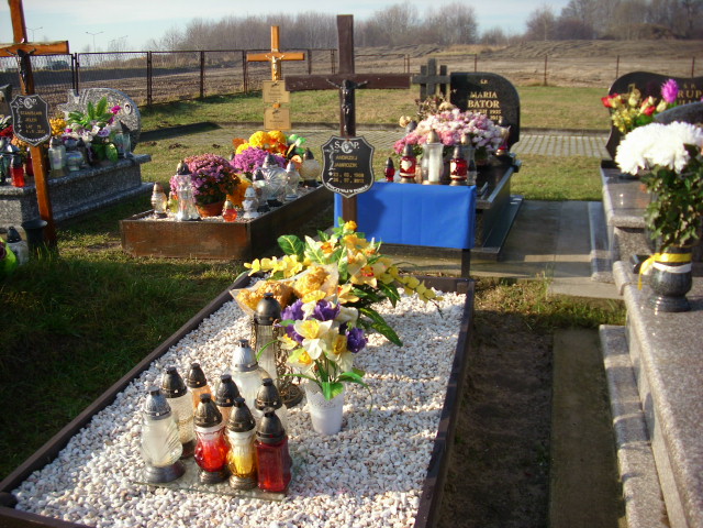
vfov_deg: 38.7
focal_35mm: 37
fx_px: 751
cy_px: 264
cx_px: 352
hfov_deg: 50.1
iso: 50
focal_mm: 6.2
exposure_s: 1/620
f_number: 2.8
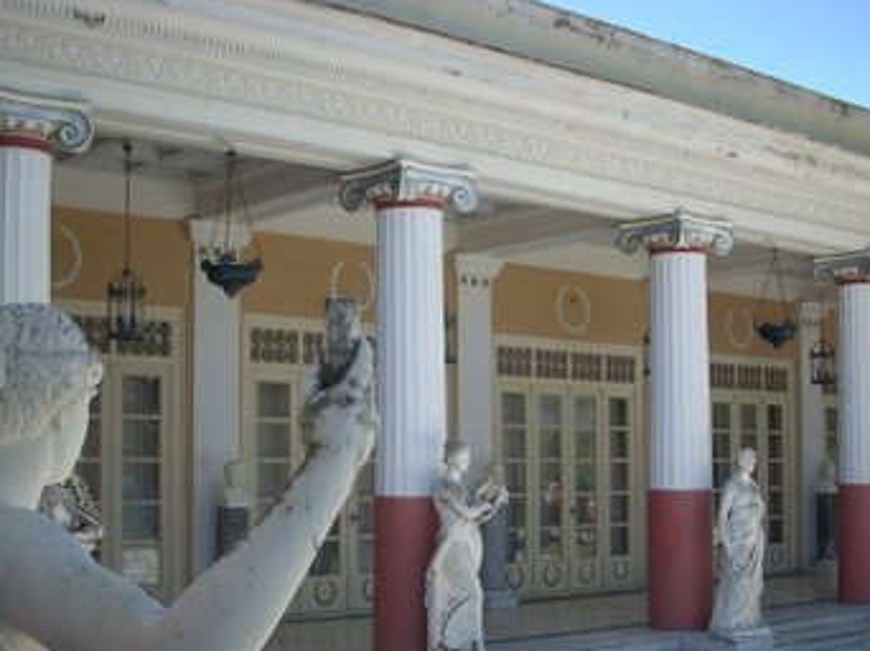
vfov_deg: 27.9
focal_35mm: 52
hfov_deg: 36.8
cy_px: 415
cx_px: 387
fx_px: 1306
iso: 64
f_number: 2.8
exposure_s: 1/369
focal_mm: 6.2
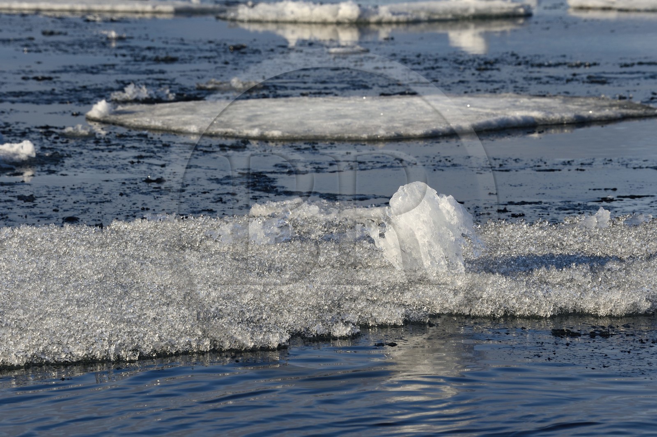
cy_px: 218
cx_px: 328
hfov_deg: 10.3
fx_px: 3647
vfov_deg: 6.9
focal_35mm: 200
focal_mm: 200
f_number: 13
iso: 200
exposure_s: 1/320
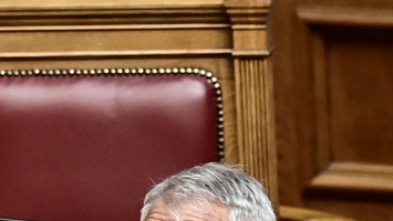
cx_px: -50
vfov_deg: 1.1
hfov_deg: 2.0
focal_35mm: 1063
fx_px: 11081
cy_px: 265
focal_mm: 200
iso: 1600
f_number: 4
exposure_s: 1/640
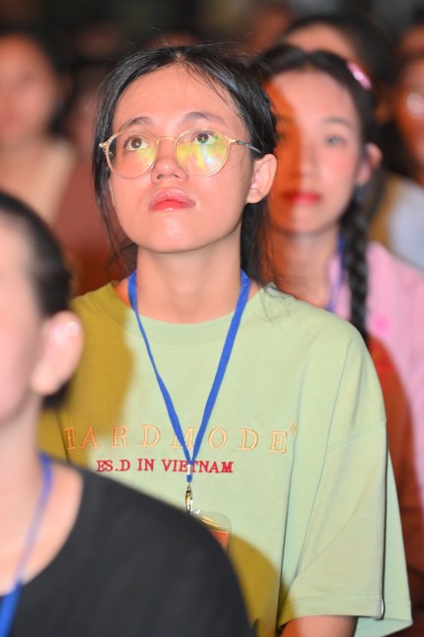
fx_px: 3541
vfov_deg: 10.3
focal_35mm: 200
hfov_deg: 6.9
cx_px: 212
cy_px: 318
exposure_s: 1/160
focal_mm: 200
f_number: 4
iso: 2000
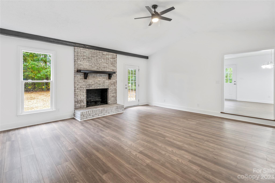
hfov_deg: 96.7
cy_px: 92
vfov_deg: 73.7
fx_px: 122
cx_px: 138
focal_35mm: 16
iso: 100
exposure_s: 1.3
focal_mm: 16
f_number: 11
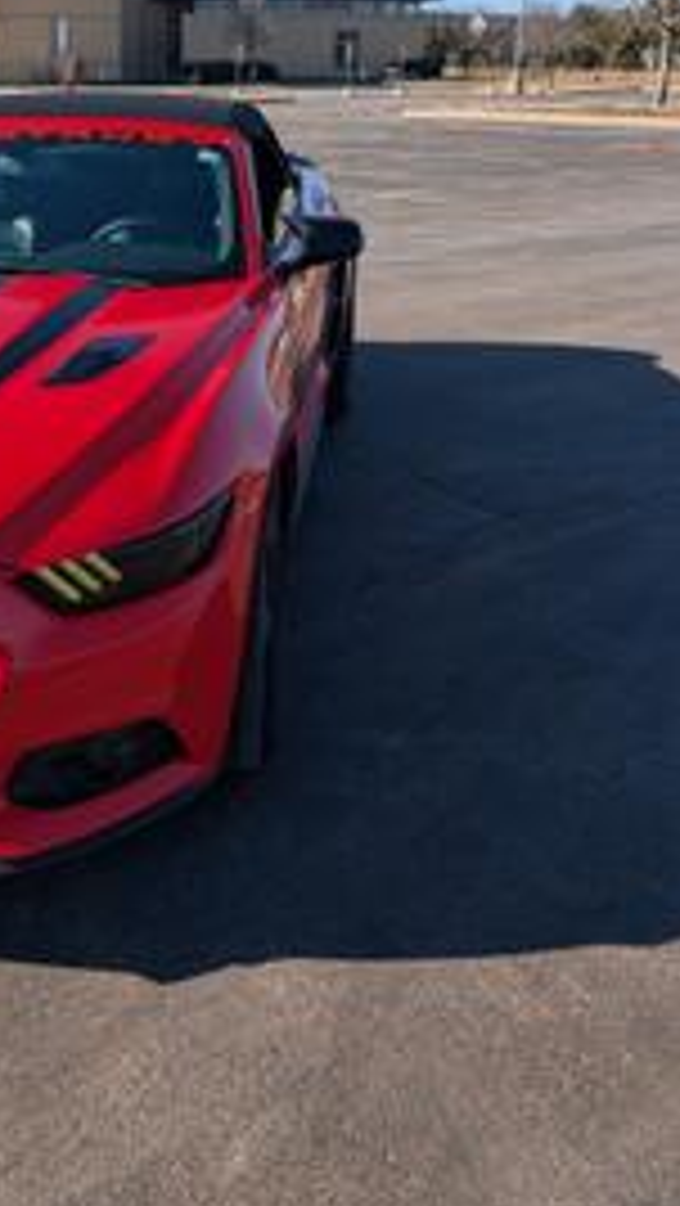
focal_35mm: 37
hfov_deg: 30.3
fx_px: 1185
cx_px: 43
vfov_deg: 53.2
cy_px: 428
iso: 17
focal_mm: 6.9
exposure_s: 1/1011
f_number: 1.68
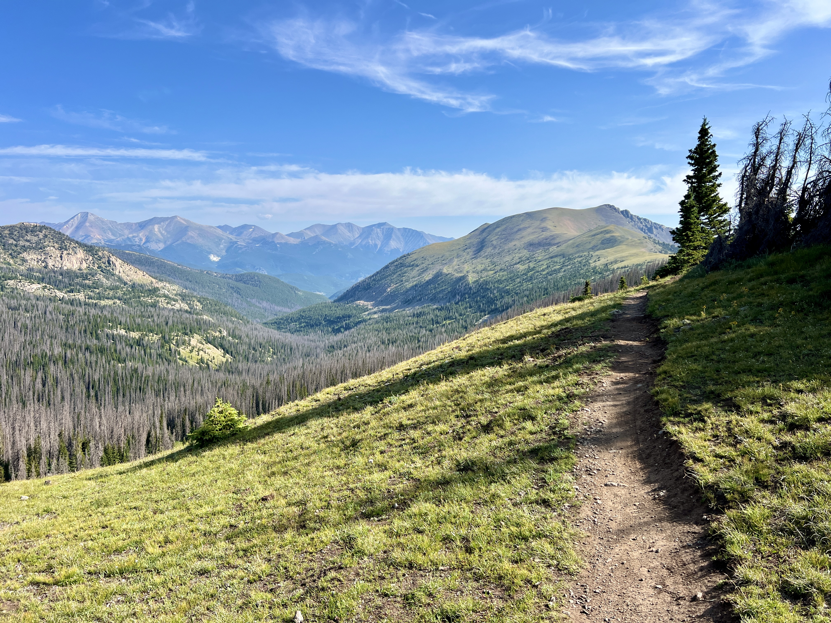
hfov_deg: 67.3
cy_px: 312
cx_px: 416
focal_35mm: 26
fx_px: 624
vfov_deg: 53.1
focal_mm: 5.7
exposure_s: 1/3704
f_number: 1.5
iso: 50
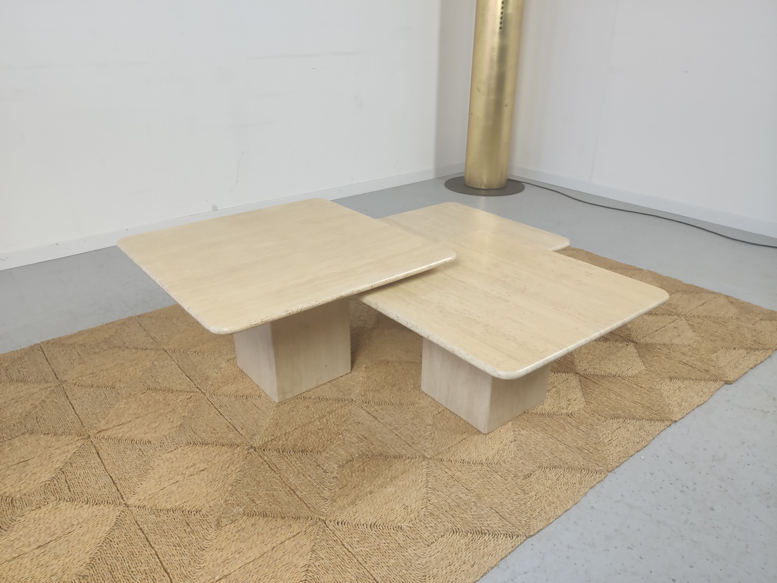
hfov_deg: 67.3
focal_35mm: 26
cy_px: 292
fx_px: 584
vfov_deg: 53.1
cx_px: 388
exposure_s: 1/100
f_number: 1.75
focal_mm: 4.75
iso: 164
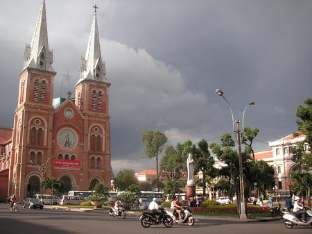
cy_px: 117
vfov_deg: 37.7
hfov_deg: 49.0
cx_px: 156
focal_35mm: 38
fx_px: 342
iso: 50
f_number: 3.3
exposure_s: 1/350
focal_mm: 6.3
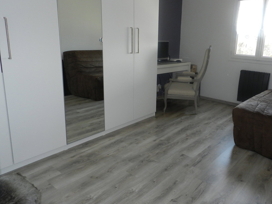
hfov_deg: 62.8
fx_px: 220
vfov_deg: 49.6
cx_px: 165
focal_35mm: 28
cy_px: 87
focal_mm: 4
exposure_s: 1/30
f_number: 3.4
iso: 200
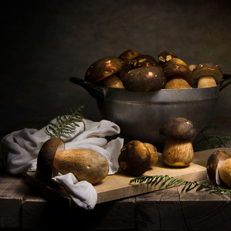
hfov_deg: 28.2
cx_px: 150
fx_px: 458
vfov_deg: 28.3
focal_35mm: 61
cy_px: 114
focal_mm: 31
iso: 100
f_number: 16
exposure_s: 247
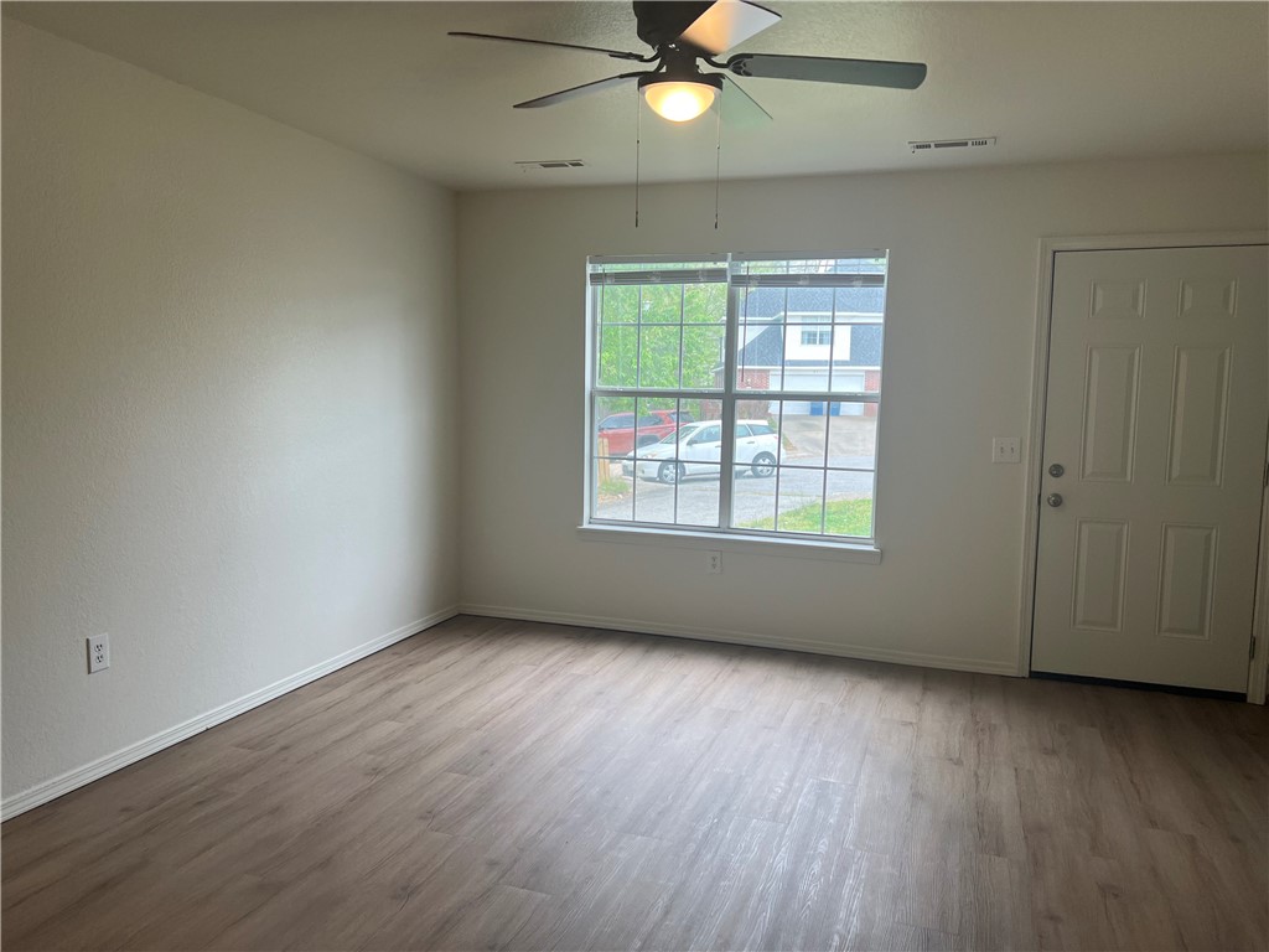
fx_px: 953
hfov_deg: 67.3
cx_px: 634
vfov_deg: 53.1
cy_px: 476
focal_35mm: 26
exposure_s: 1/120
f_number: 1.5
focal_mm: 5.7
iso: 64
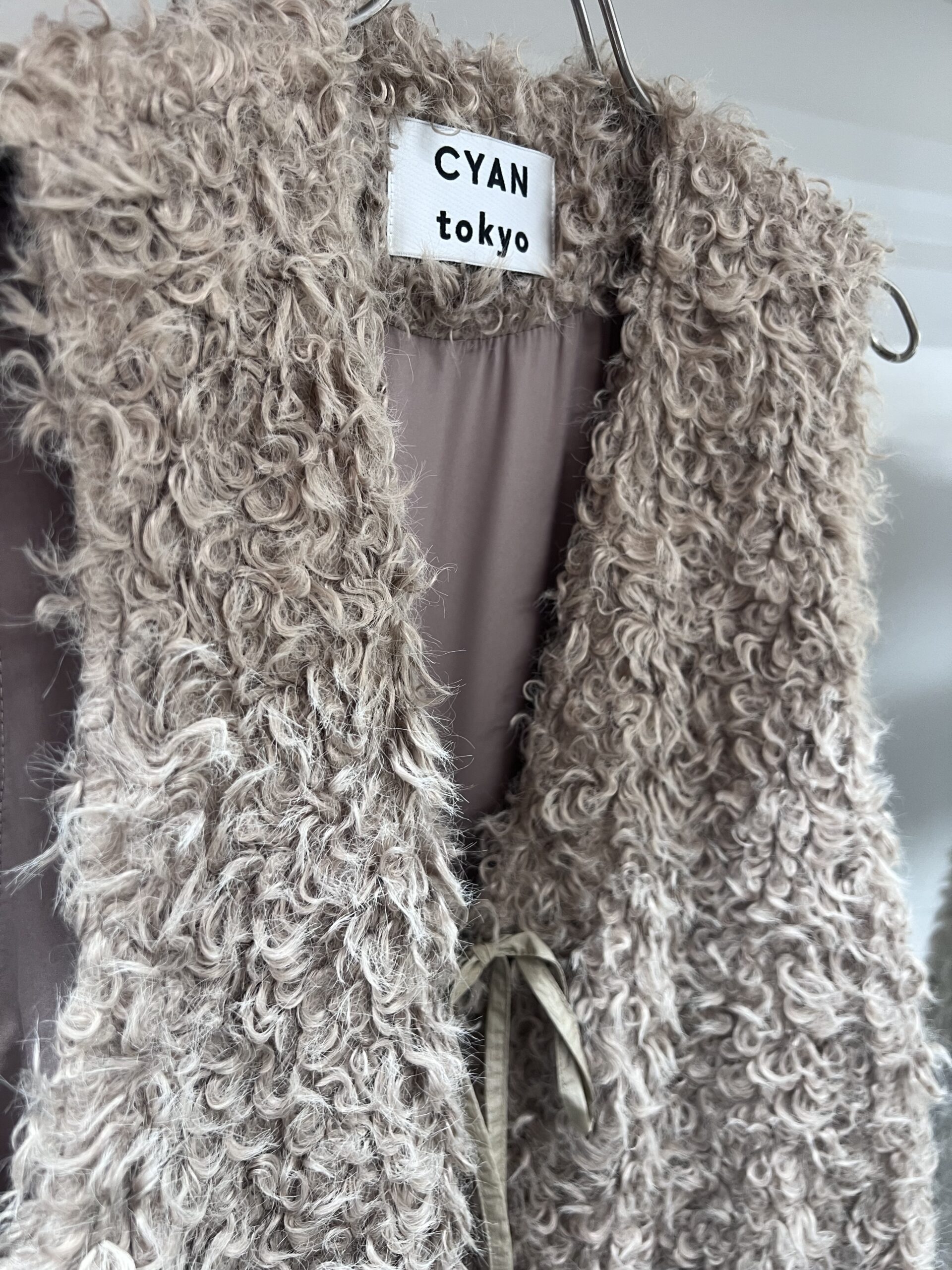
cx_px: 476
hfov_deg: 53.1
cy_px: 635
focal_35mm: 26
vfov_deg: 67.3
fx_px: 953
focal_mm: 5.7
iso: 80
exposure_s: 1/60
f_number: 1.5
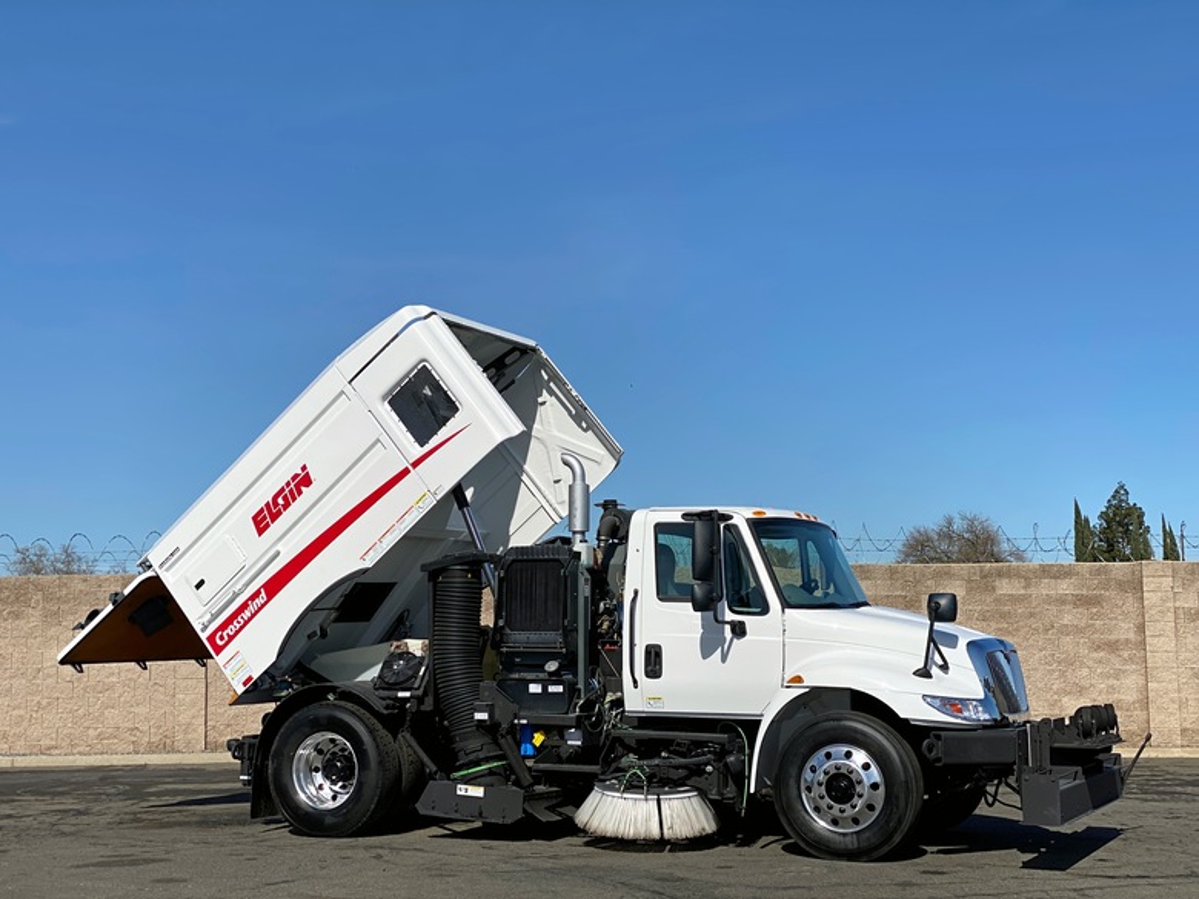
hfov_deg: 36.8
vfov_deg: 28.0
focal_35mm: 52
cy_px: 450
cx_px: 600
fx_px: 1801
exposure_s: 1/3690
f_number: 2
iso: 20
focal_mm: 6
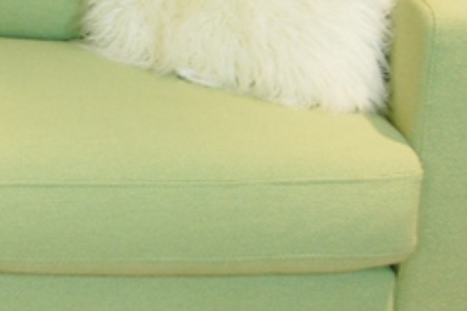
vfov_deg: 9.3
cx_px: -154
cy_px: 20
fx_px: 1906
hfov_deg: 13.4
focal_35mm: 147
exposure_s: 1/30
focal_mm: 26
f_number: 4.2
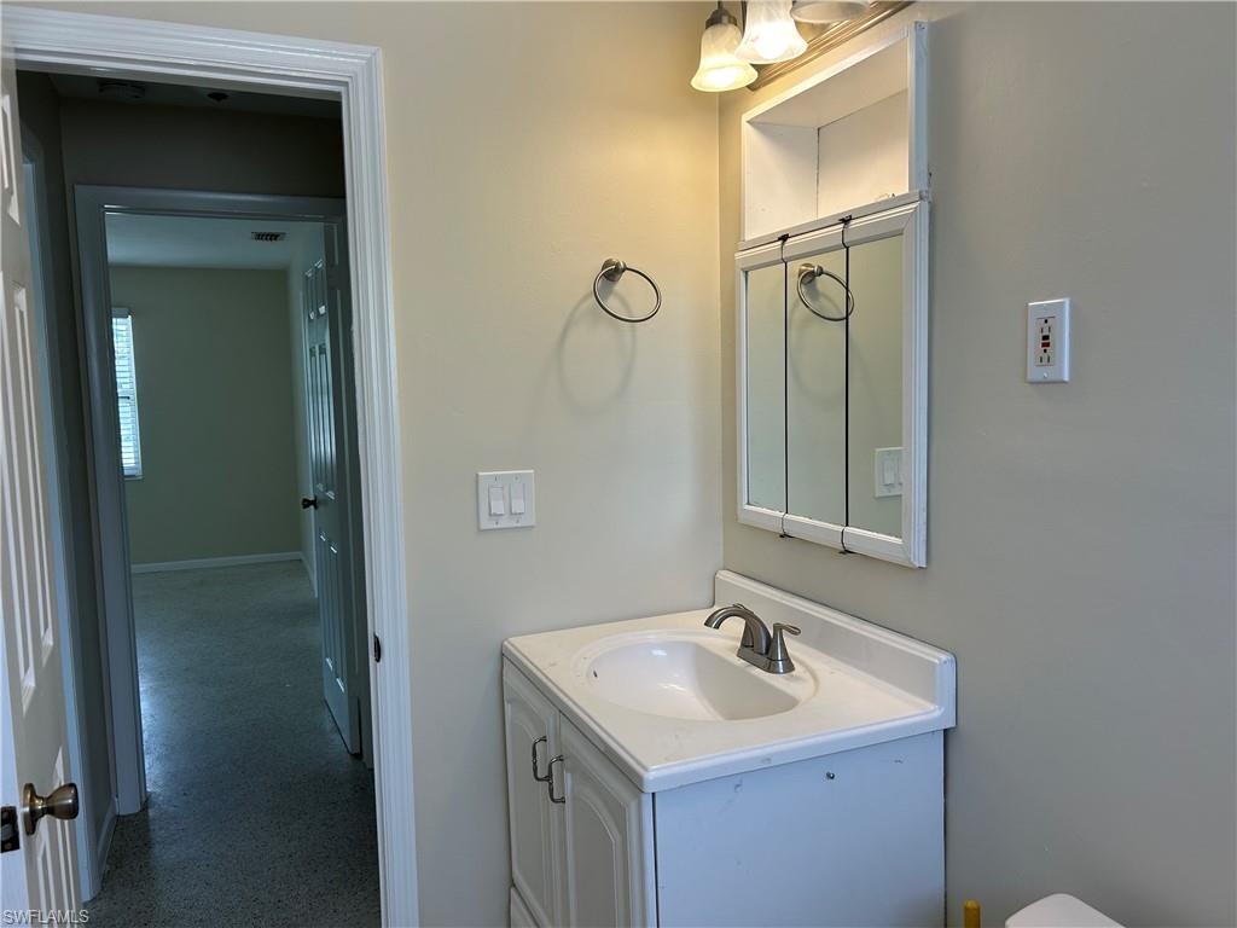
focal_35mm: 26
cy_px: 464
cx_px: 618
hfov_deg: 67.3
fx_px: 929
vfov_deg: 53.1
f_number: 1.5
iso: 40
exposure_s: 1/236
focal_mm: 5.7
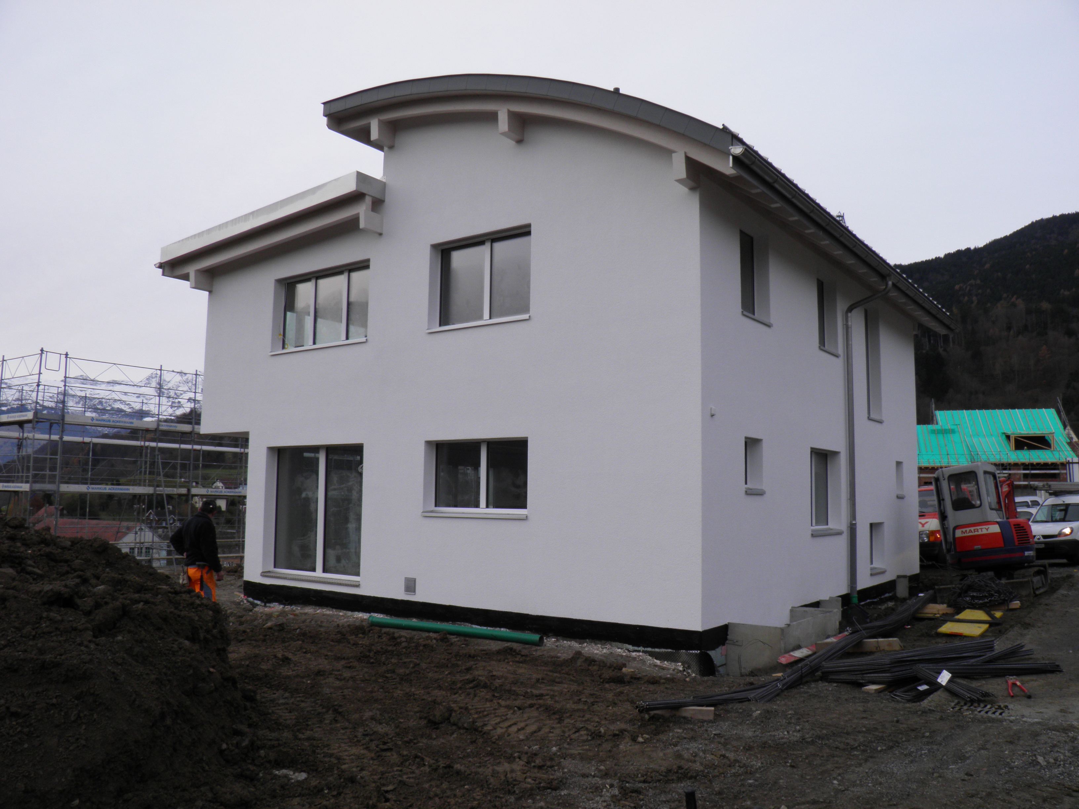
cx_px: 540
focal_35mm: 28
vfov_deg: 49.7
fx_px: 873
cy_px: 404
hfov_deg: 63.4
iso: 50
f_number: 5.7
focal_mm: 4.9
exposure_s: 1/60
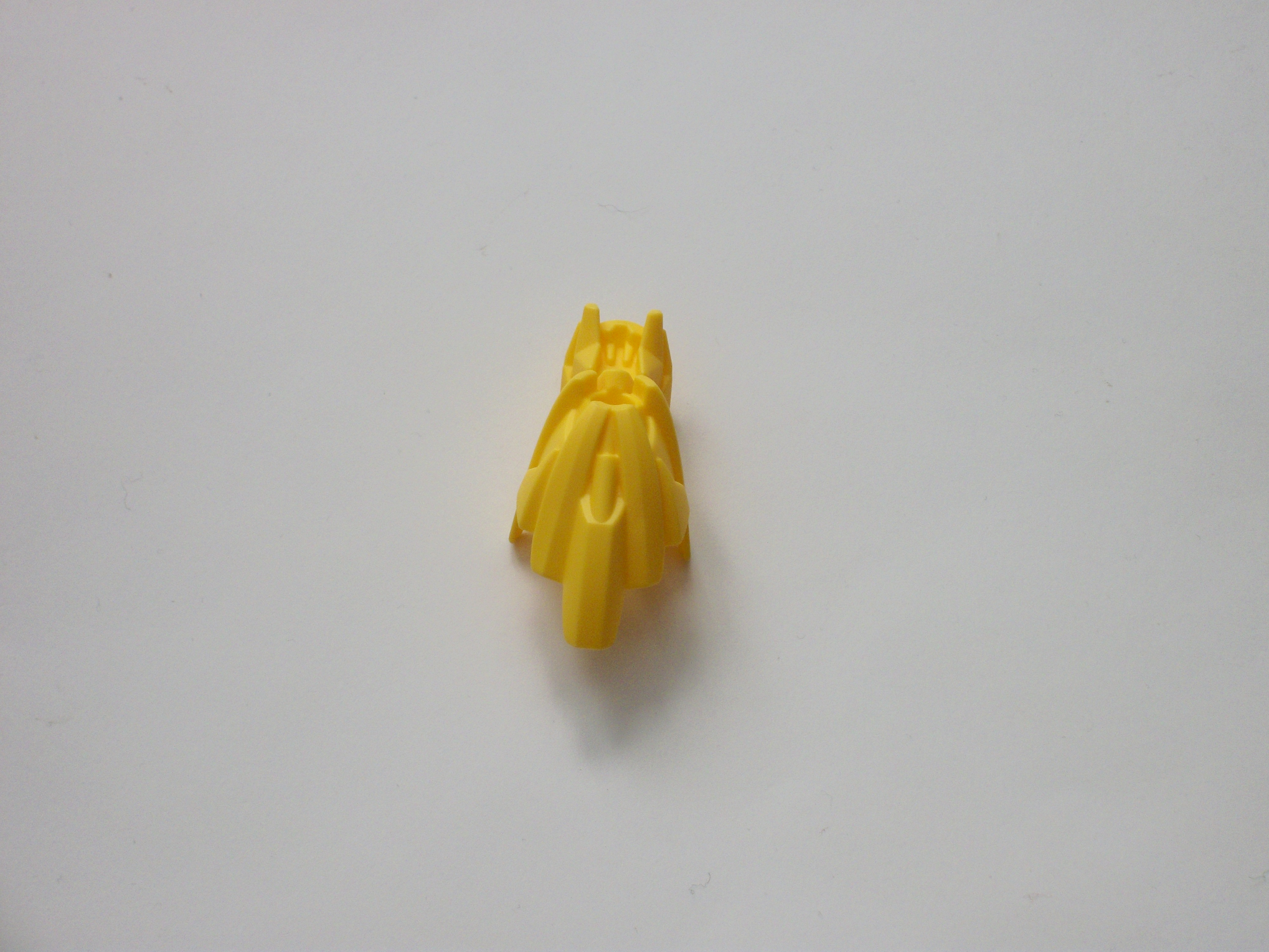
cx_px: 634
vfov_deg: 14.1
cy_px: 476
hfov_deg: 18.7
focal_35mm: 105
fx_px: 3849
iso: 160
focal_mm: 18.8
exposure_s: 1/40
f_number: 5.7
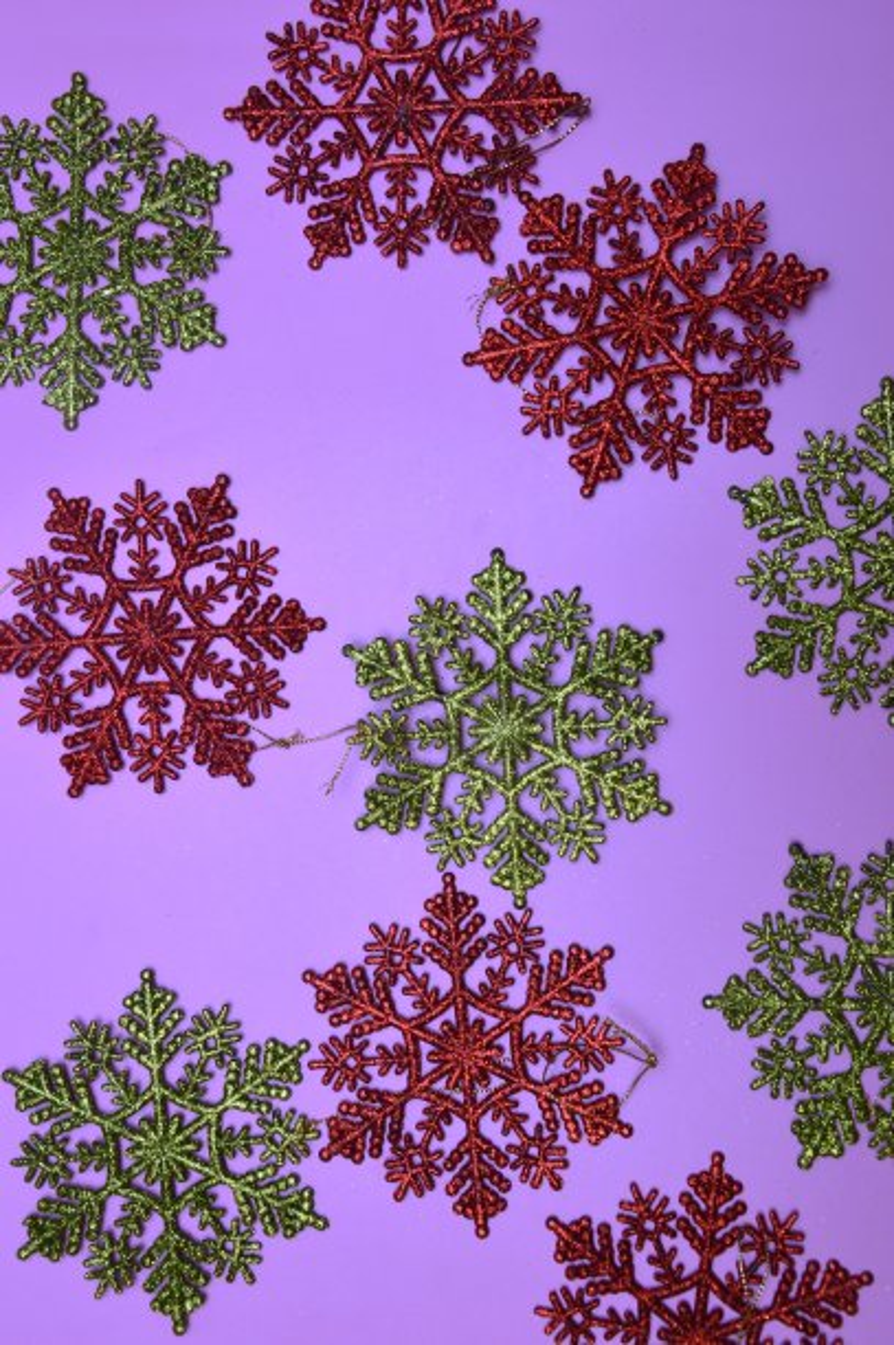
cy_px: 672
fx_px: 1959
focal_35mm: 52
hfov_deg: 25.7
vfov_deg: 37.9
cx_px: 447
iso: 200
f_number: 8
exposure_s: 1/60
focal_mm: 35
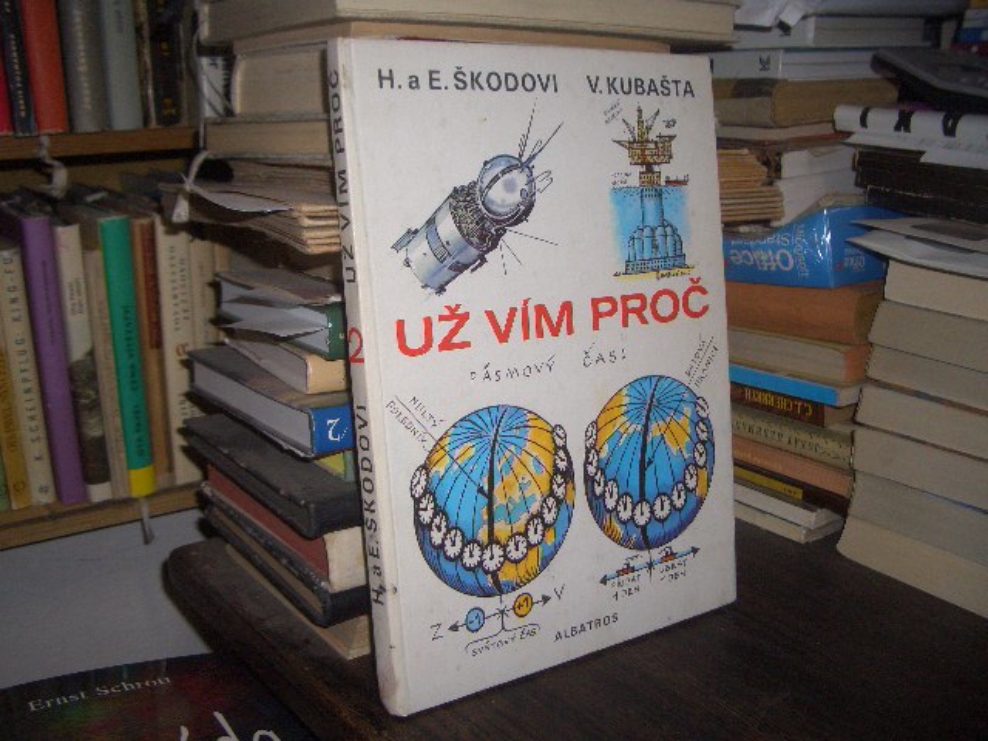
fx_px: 999
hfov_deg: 52.6
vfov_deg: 40.7
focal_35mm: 35
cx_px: 494
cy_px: 370
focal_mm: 5.8
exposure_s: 1/60
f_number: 2.6
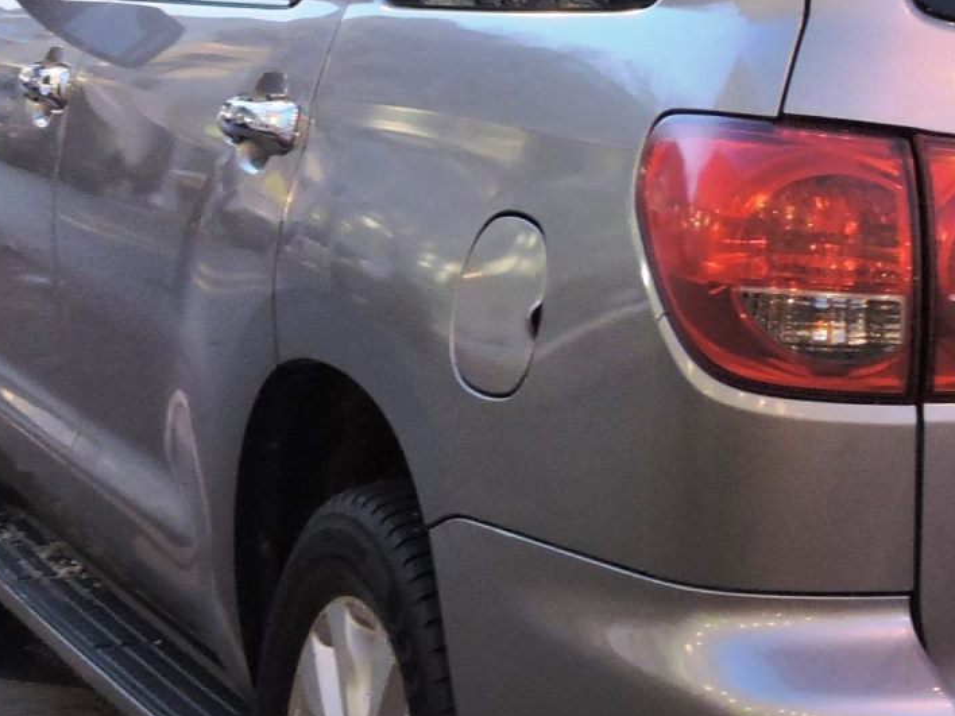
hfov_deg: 16.9
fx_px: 3117
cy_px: 210
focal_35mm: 113
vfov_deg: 13.1
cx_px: 1010
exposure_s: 1/10
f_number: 3.8
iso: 400
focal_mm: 7.2
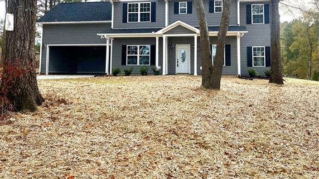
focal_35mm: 38
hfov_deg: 52.8
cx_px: 159
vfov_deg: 30.6
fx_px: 321
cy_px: 42
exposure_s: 1/4274
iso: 32
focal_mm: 4.25
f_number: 1.8
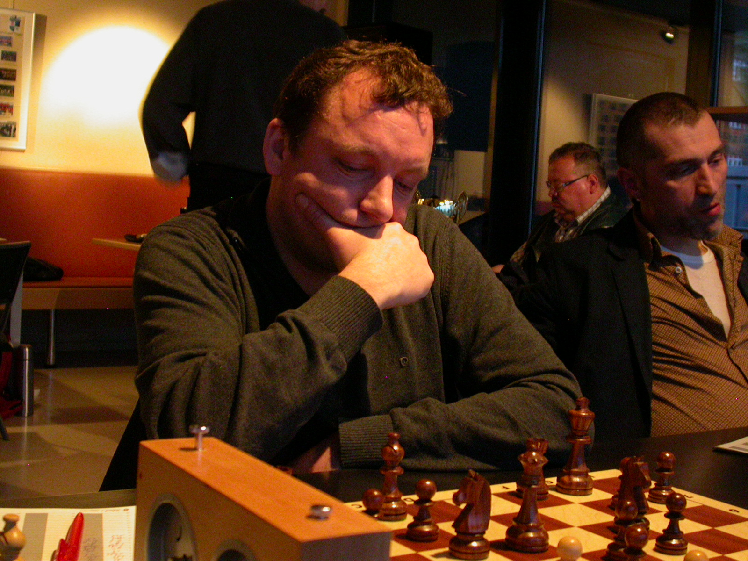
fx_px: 1102
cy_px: 280
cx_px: 374
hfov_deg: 37.5
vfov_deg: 28.6
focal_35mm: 51
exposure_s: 1/12.7
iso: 400
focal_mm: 10.6
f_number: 2.9
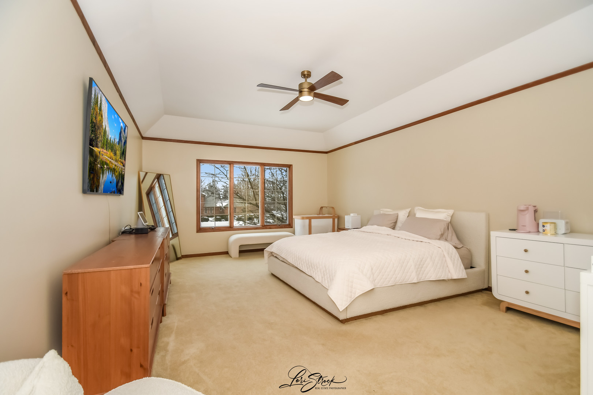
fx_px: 247
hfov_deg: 100.4
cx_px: 296
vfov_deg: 77.3
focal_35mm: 15
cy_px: 198
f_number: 8
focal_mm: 10
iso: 400
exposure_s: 1/1250
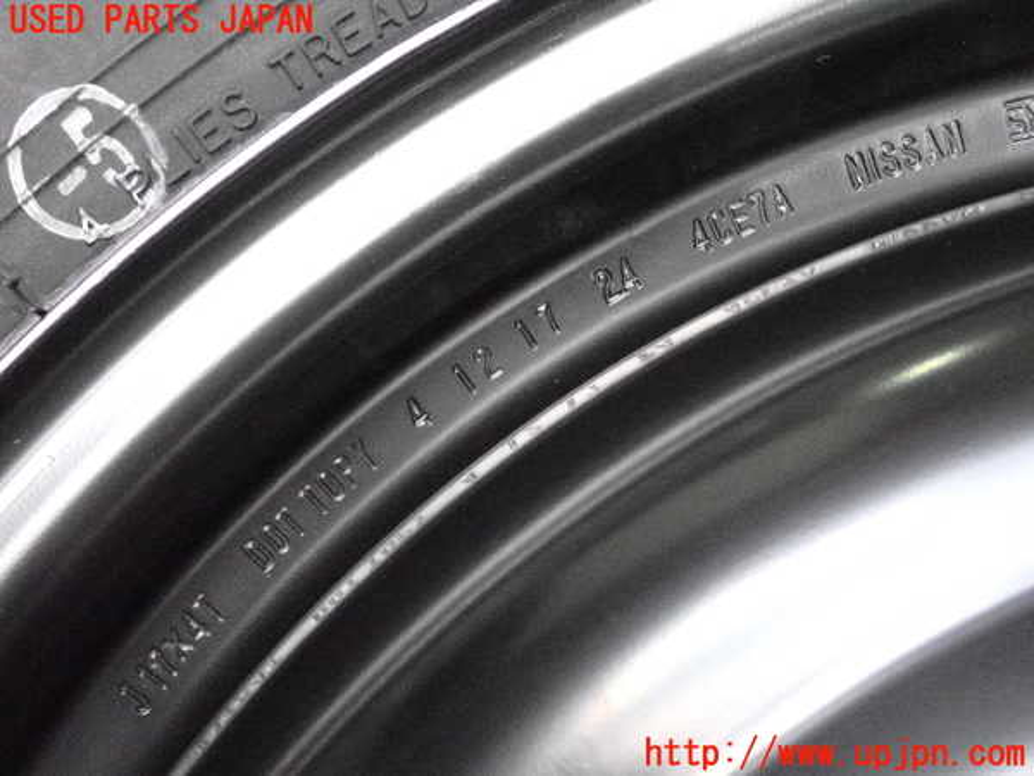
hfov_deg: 38.2
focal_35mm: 50
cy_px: 388
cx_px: 517
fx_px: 1494
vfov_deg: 29.1
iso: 5000
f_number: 3.2
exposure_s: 1/125
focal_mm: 9.01
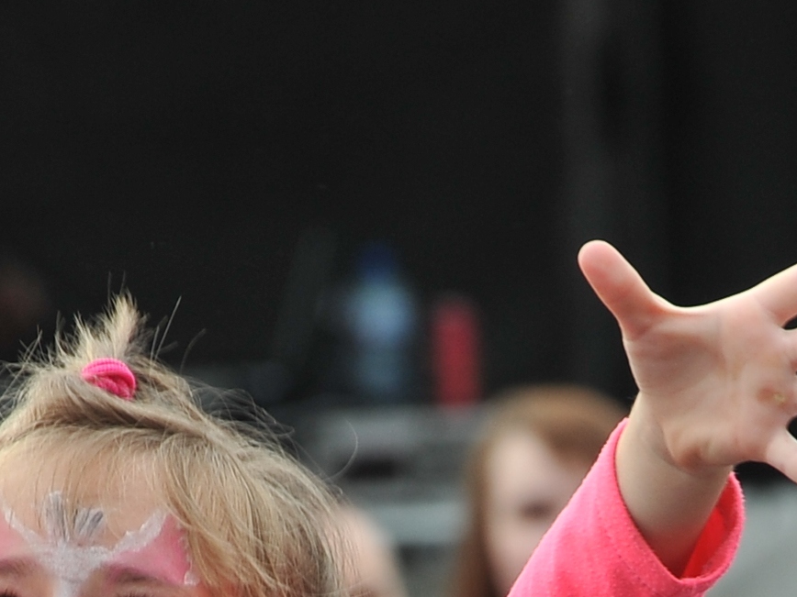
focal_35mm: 942
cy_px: 1026
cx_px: 522
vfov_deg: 1.6
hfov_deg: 2.1
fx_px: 21689
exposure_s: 1/160
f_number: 8
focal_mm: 200
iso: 400
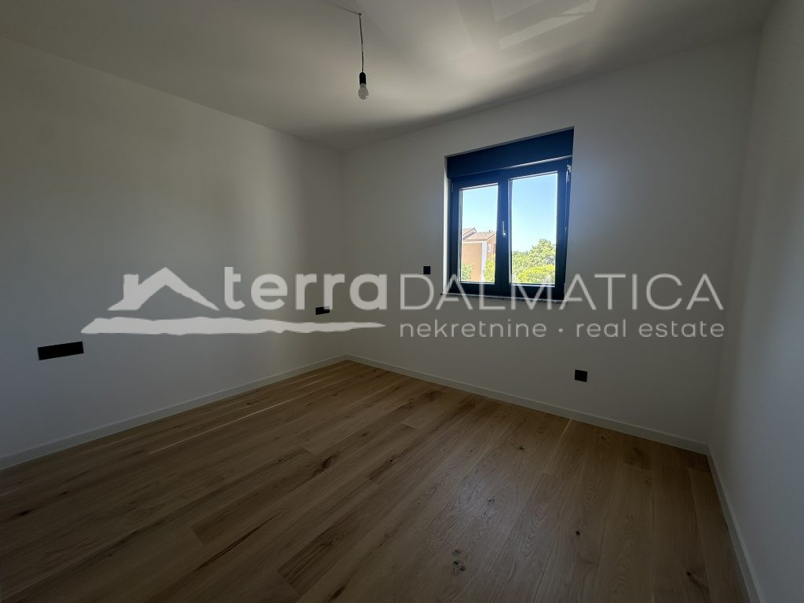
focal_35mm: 14
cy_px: 302
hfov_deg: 102.1
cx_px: 402
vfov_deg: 85.7
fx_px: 325
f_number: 2.2
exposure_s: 1/185
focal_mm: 2.22
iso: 40
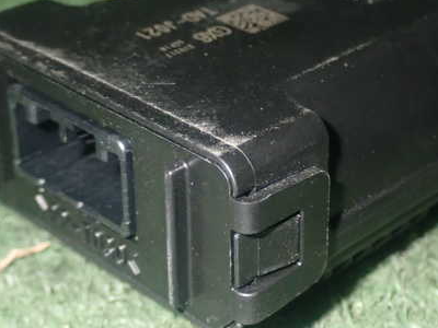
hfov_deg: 21.1
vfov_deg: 15.9
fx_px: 1177
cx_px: 221
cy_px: 145
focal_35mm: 93
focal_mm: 11.09
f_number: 10
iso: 800
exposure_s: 1/60
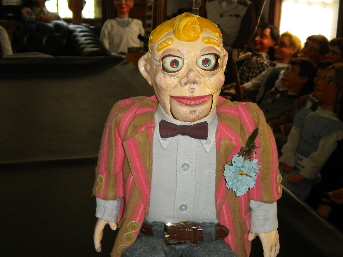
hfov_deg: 28.6
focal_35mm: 68
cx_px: 172
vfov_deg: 21.6
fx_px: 674
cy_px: 128
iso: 400
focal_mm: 12.3
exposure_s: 1/60
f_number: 4.6
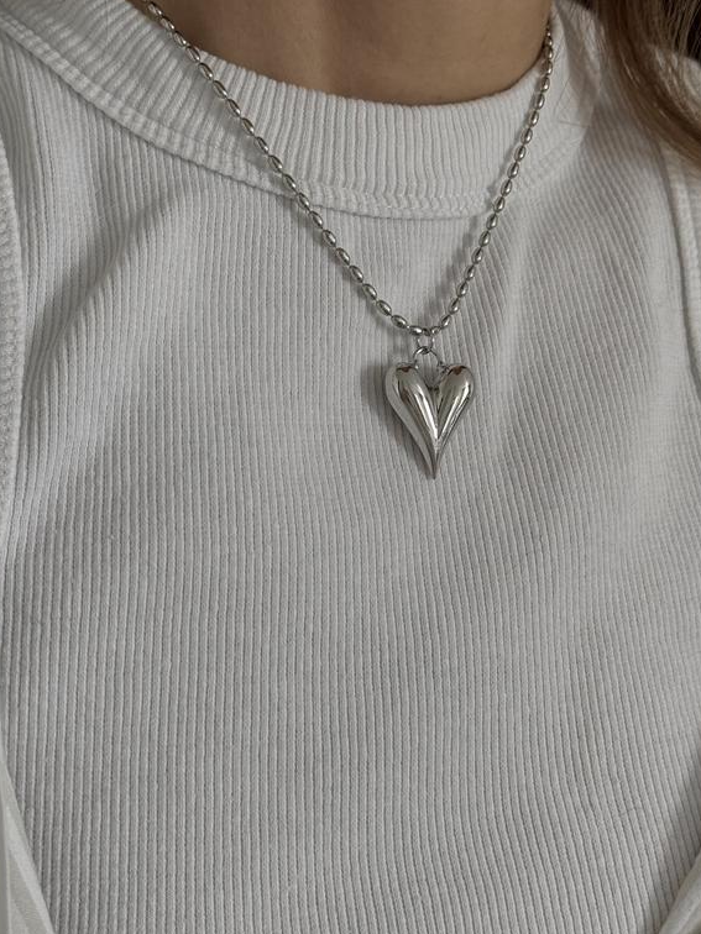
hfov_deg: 22.6
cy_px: 484
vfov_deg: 29.8
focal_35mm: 65
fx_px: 1755
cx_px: 382
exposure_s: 1/60
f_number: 1.78
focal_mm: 6.76
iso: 100
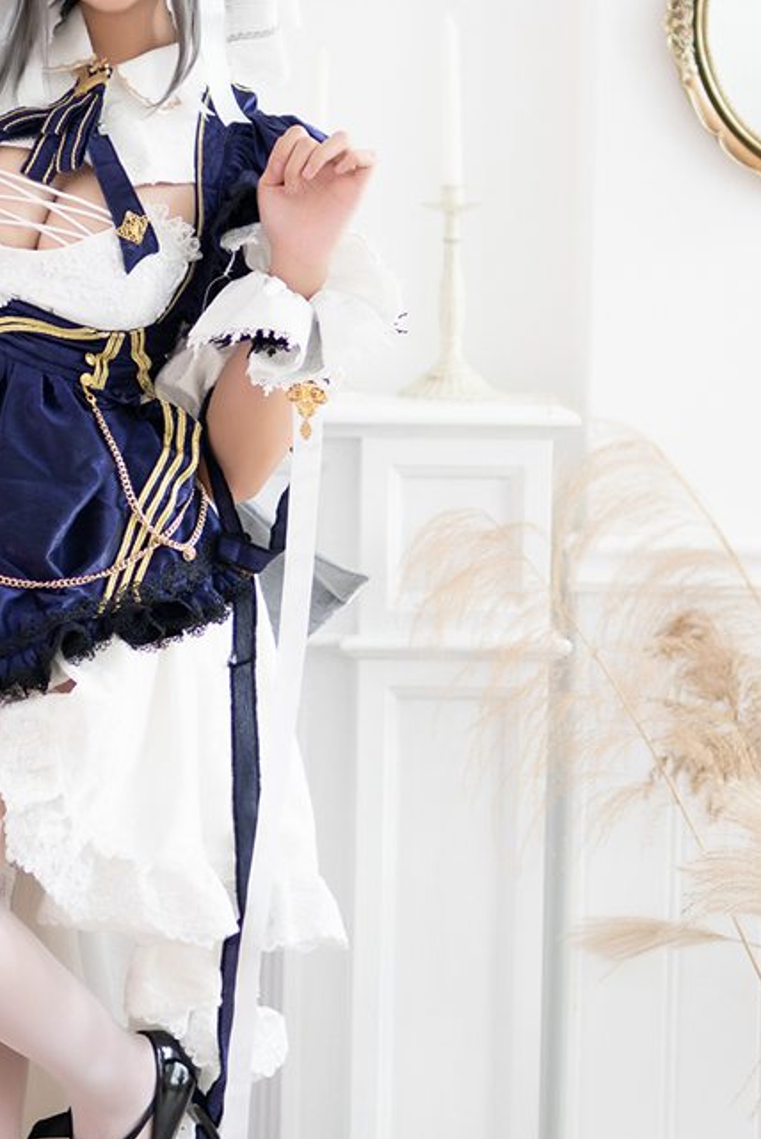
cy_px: 390
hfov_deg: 9.0
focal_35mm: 152
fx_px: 4814
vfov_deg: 13.5
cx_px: 73
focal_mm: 50
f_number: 1.4
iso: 400
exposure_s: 1/160
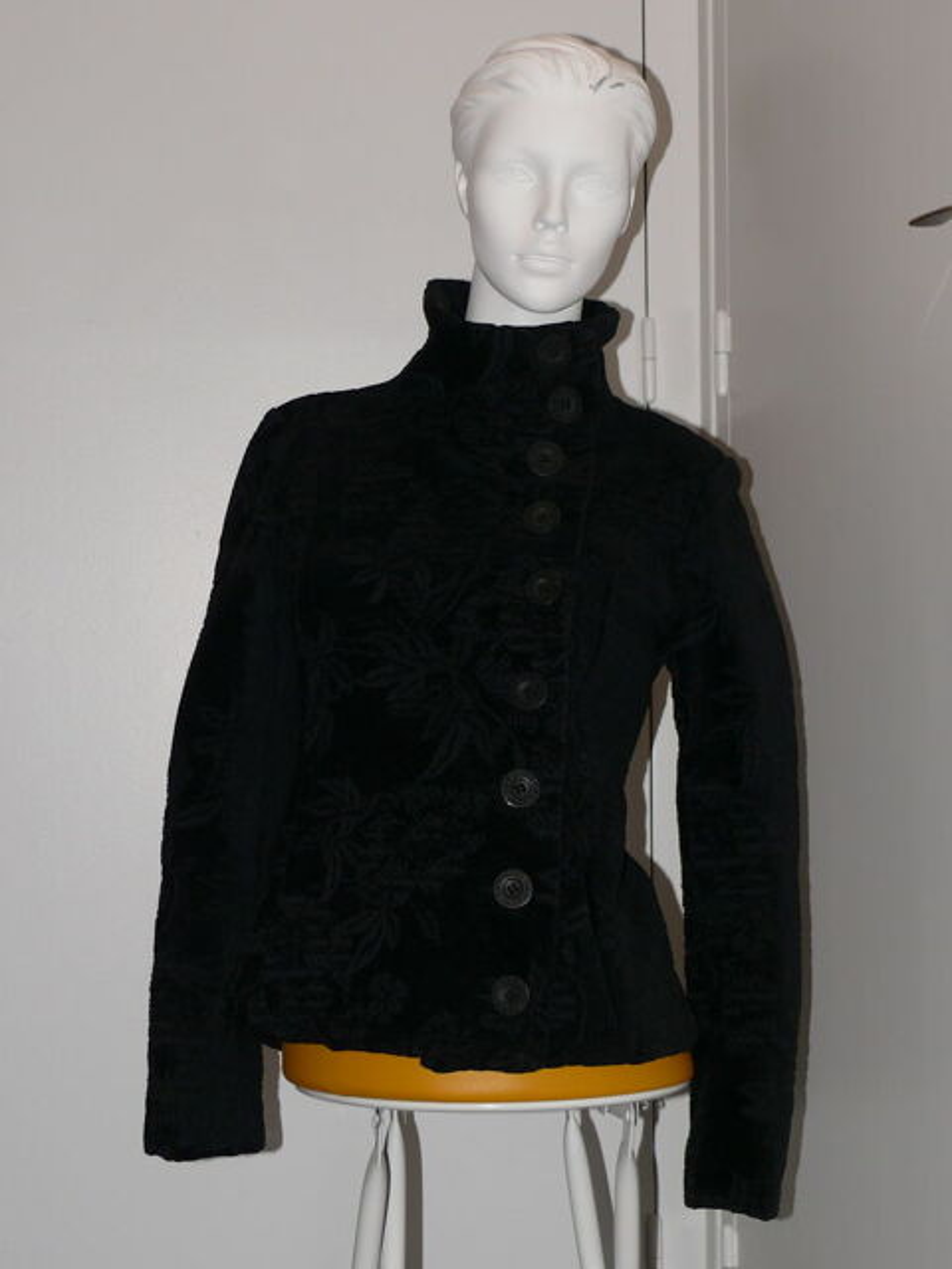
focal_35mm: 81
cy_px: 634
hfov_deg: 18.2
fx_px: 2970
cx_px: 476
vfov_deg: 24.1
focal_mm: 13
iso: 100
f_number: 3.2
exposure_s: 1/30
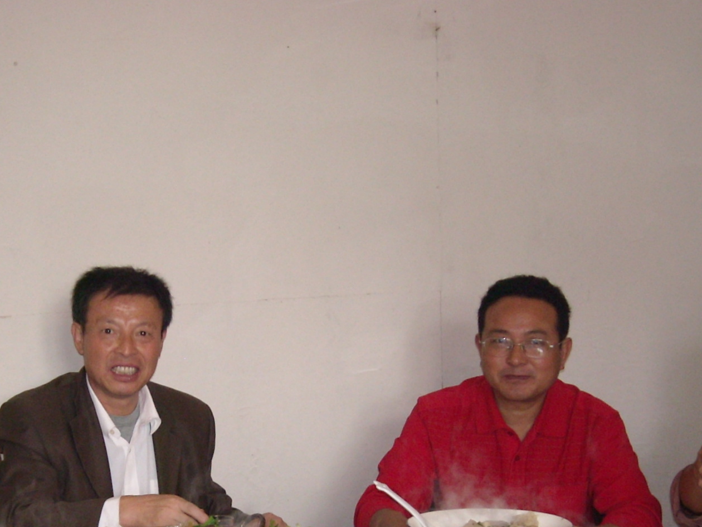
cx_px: 259
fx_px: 1460
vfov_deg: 19.9
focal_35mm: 72
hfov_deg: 26.9
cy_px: 513
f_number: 2.8
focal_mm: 5.7
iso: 200
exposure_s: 1/30
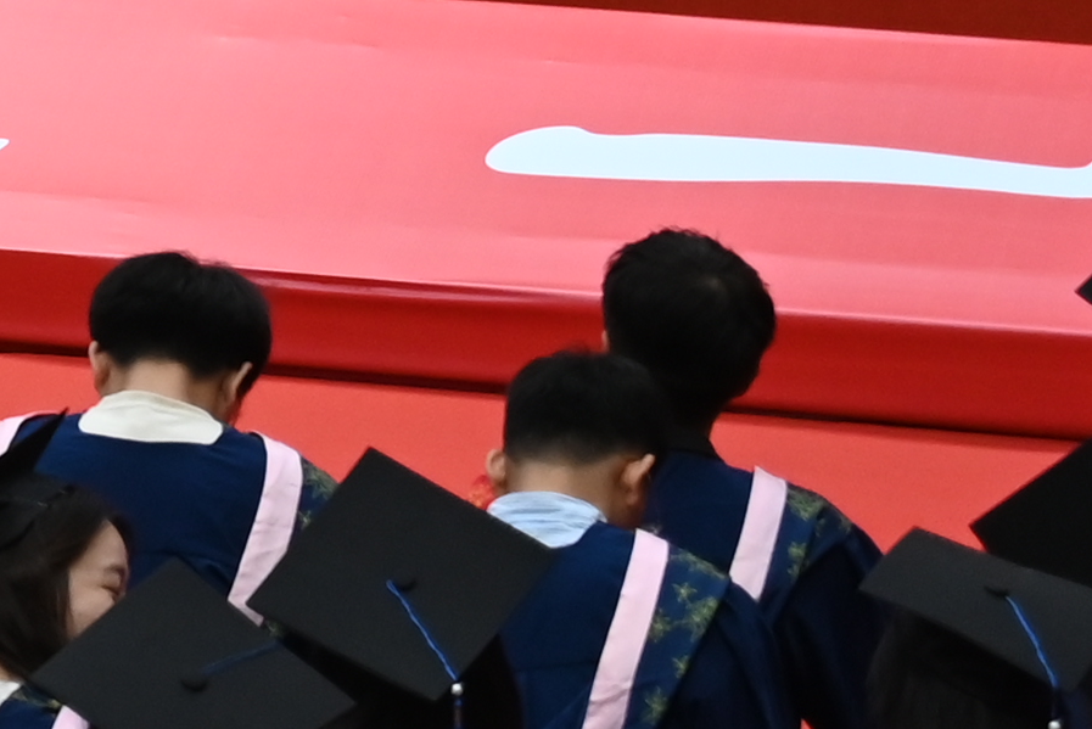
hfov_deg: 5.3
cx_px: -2381
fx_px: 10985
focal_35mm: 362
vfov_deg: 3.7
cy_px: -1684
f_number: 4
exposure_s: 1/125
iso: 640
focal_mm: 54
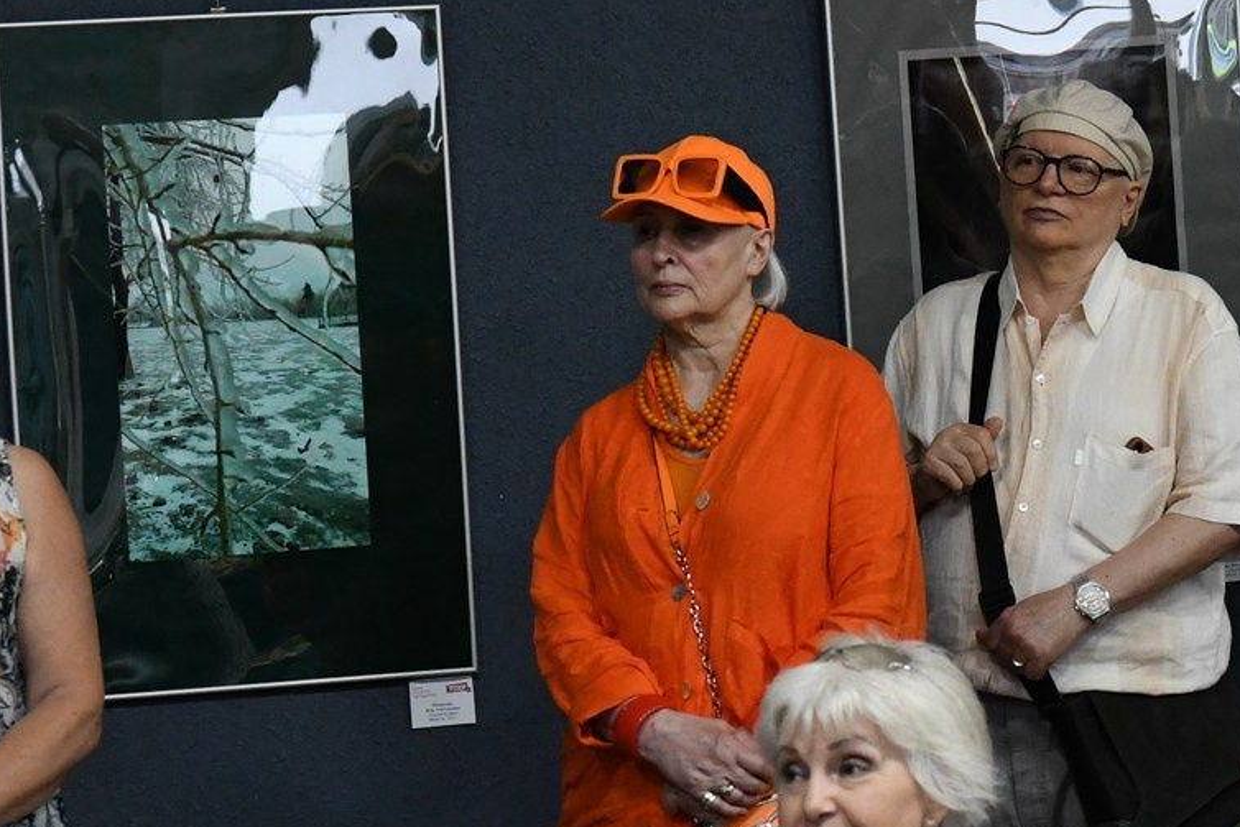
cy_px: 532
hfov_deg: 12.6
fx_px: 5615
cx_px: 880
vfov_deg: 8.4
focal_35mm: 163
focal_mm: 48
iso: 3200
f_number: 3.5
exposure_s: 1/200
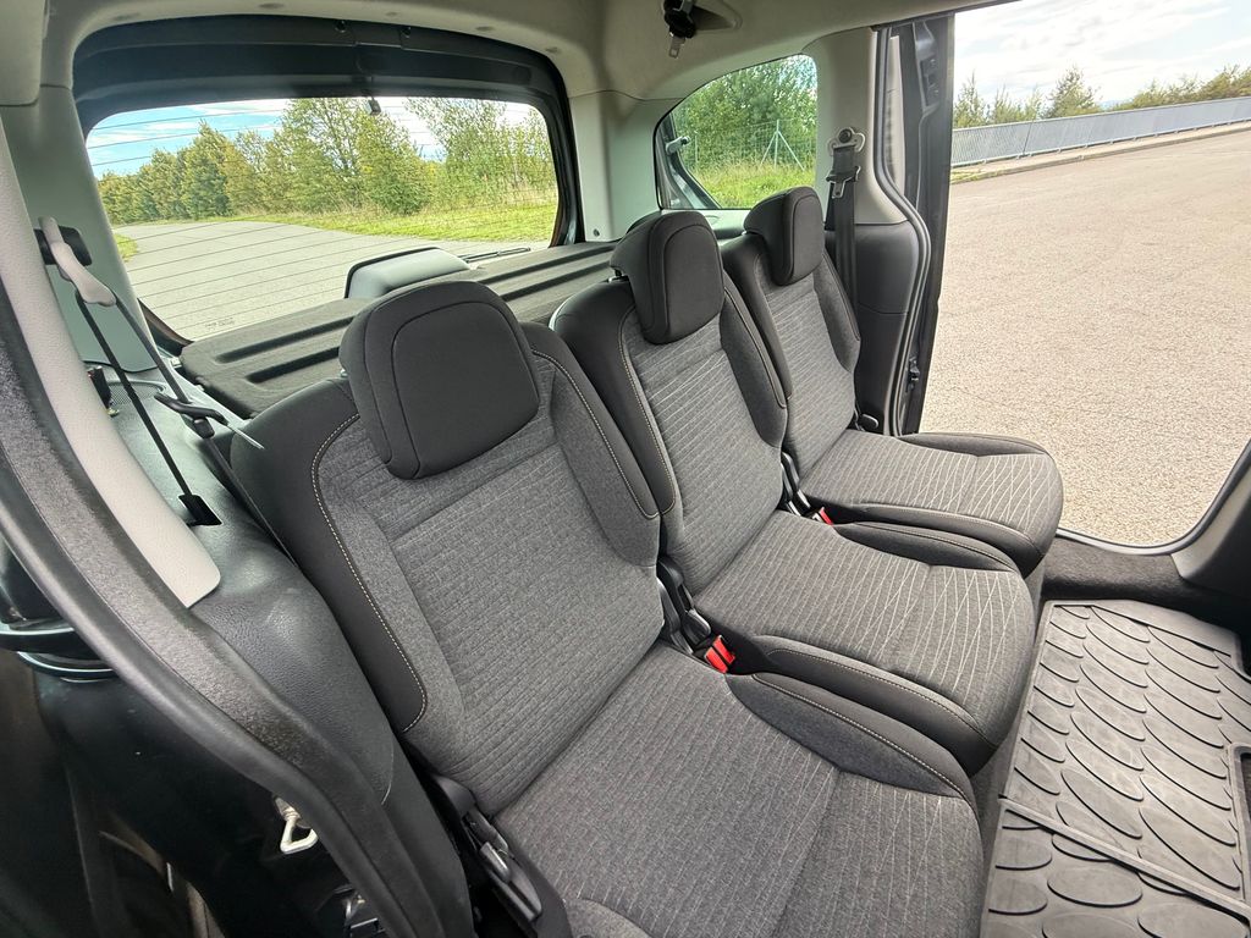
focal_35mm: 14
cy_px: 469
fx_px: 506
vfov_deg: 85.7
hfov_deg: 102.1
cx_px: 626
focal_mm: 2.22
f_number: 2.2
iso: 160
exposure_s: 1/99
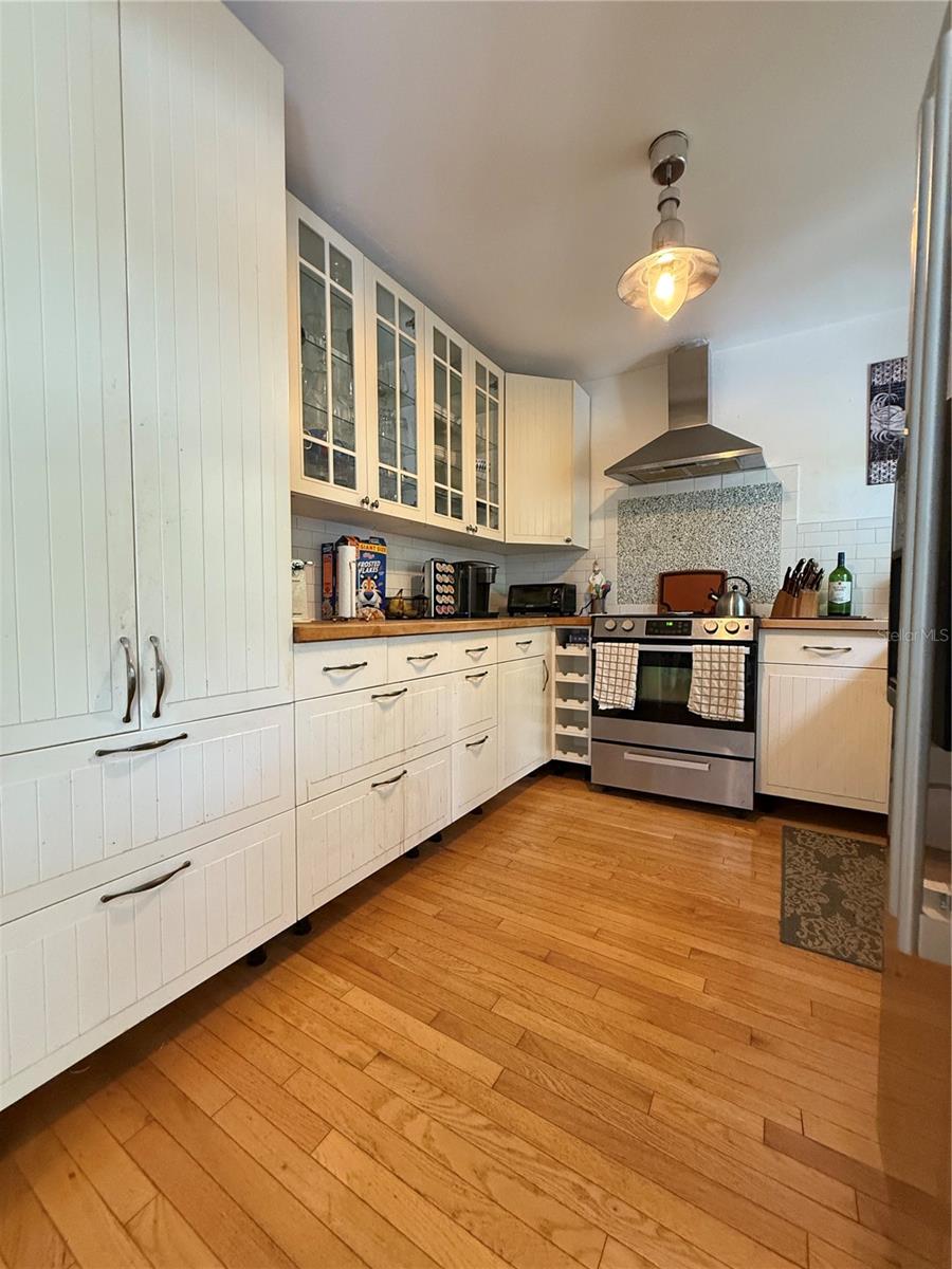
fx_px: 513
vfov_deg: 102.1
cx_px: 476
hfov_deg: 85.7
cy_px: 634
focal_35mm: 14
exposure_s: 1/60
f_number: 2.2
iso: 500
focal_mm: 2.22
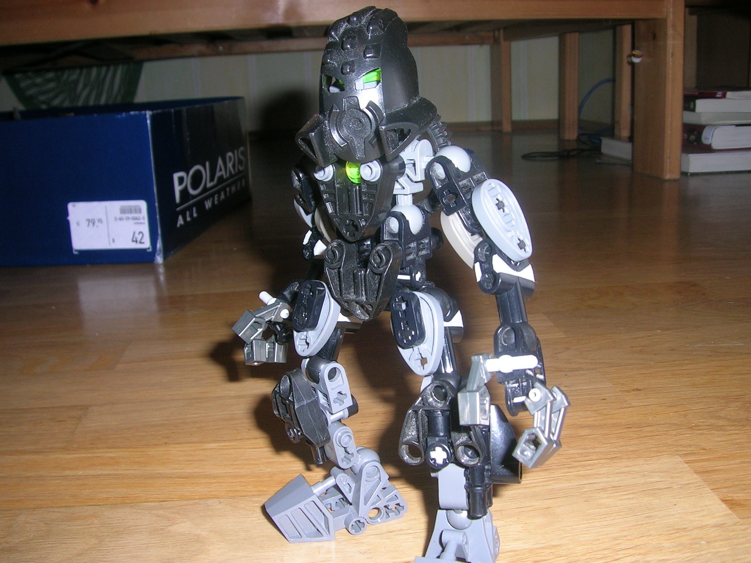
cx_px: 376
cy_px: 282
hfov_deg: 52.6
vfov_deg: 40.7
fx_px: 759
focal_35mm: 35
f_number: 4.8
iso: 50
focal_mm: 5.4
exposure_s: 1/60.1
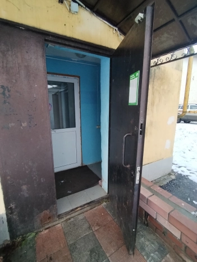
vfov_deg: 91.0
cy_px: 131
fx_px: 129
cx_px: 98
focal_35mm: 17
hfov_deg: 74.7
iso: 100
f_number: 2.2
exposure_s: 1/241
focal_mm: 1.42
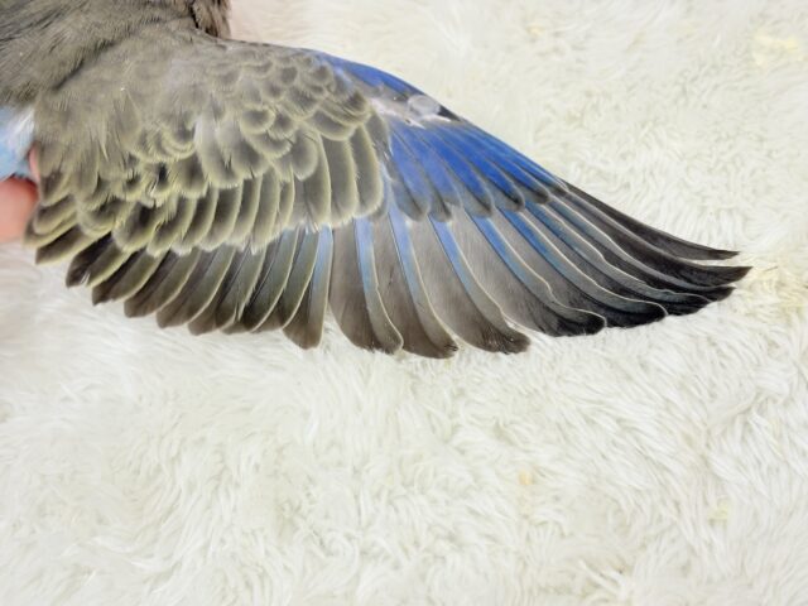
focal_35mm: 52
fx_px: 1214
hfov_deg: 36.8
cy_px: 303
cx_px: 404
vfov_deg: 28.0
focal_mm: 5.96
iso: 50
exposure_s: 1/50
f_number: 1.6
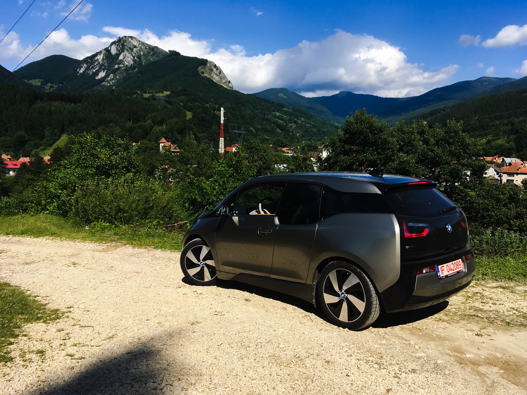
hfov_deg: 61.7
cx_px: 264
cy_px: 198
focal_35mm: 29
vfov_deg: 48.2
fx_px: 442
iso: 25
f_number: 2.2
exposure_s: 1/2079
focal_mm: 4.15
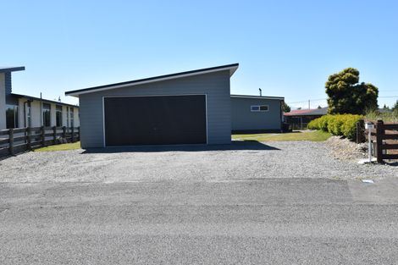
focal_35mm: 36
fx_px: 398
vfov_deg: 36.8
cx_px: 199
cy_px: 132
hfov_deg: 53.1
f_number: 10
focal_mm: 24
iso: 200
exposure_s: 1/400
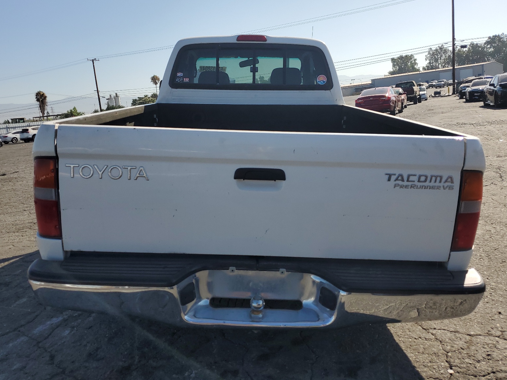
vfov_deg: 51.3
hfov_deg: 65.3
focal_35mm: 27
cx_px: 249
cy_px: 183
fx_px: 395
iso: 50
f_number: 1.5
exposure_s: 1/5000
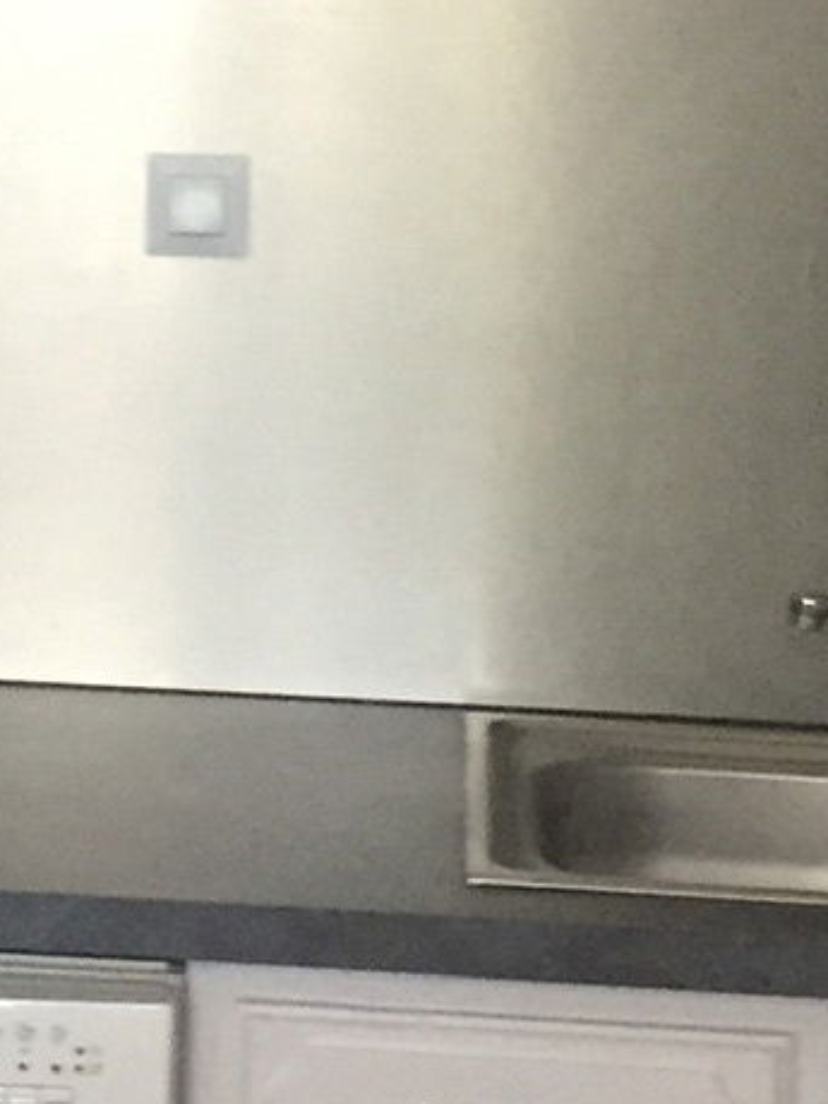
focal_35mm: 129
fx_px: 4114
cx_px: 79
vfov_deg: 15.3
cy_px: 360
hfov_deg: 11.4
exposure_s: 1/17
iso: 250
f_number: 2.2
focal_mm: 4.15
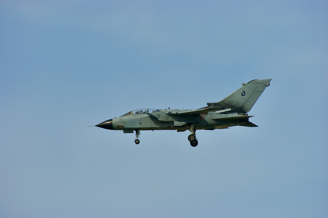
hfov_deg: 4.6
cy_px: 109
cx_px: 164
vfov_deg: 3.1
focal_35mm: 450
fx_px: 4097
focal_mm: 300
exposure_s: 1/640
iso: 100
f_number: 7.1
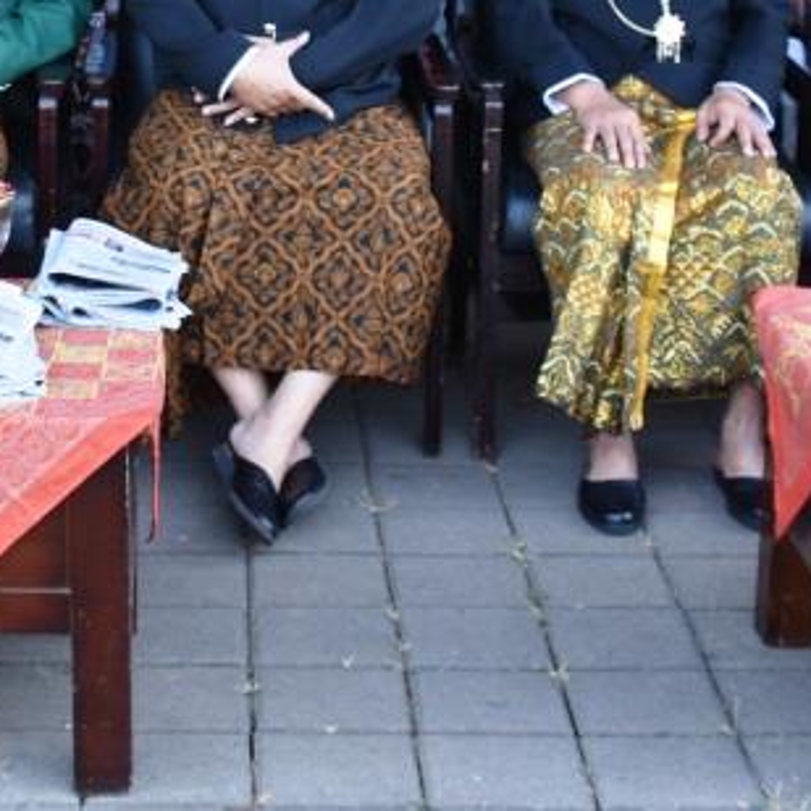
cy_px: -7
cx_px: 192
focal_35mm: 93
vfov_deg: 18.2
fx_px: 2465
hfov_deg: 18.5
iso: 200
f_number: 4.5
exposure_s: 1/80
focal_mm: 22
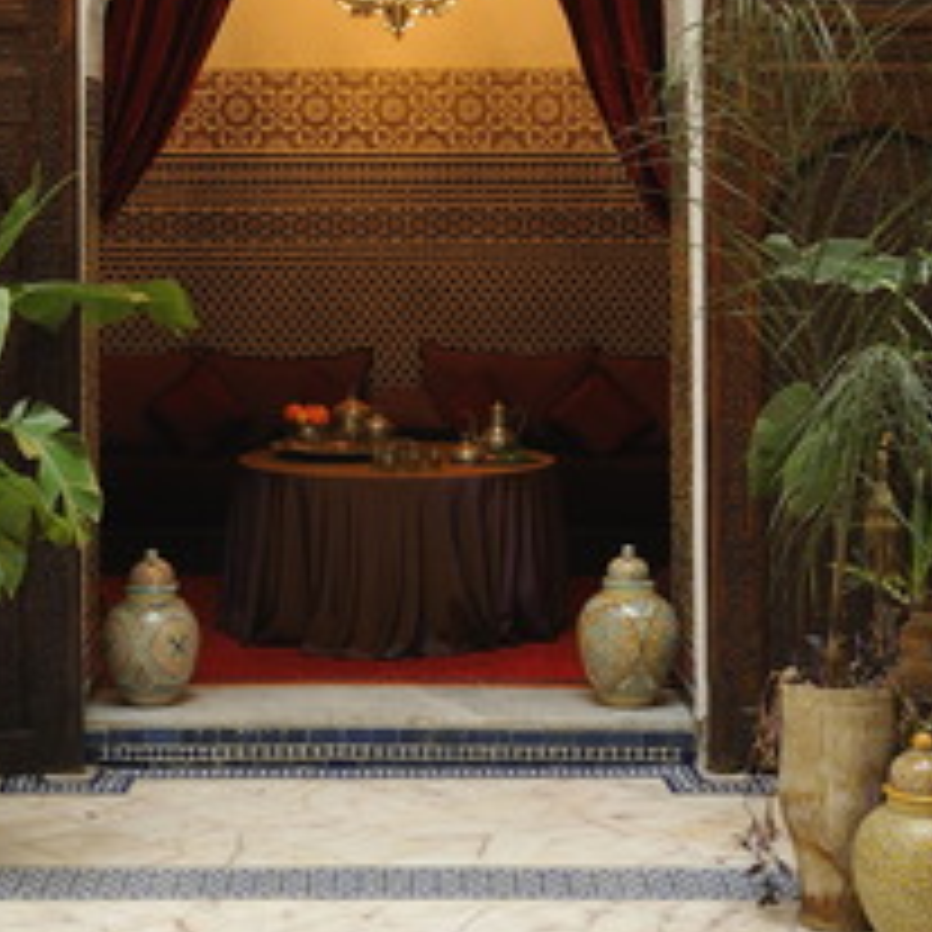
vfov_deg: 22.9
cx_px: 403
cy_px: 126
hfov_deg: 23.3
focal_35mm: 74
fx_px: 2254
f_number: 11
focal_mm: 30
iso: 400
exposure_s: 1/3
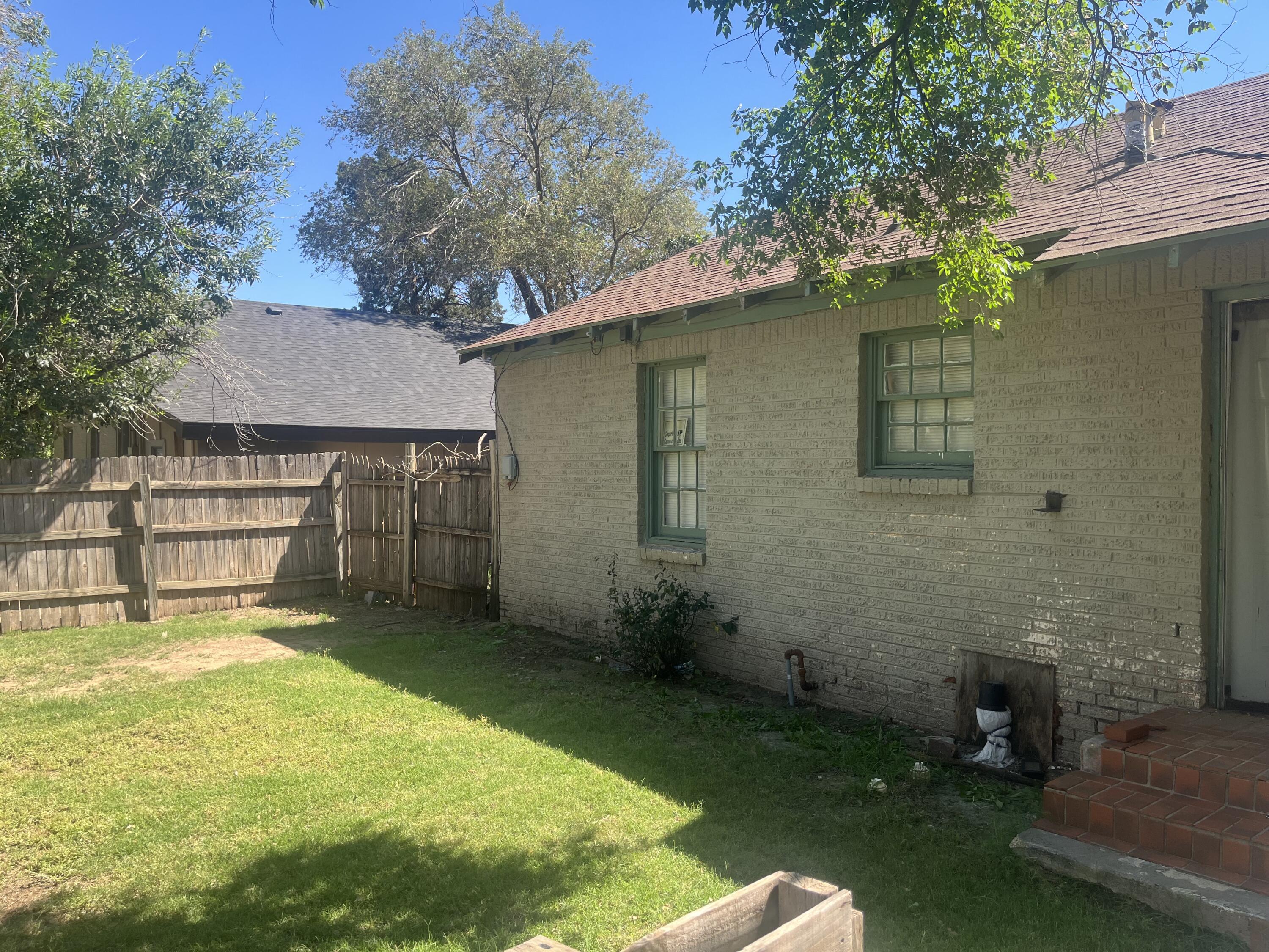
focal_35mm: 26
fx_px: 953
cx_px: 634
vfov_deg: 53.1
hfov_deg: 67.3
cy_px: 476
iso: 50
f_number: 1.6
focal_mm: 5.1
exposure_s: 1/898
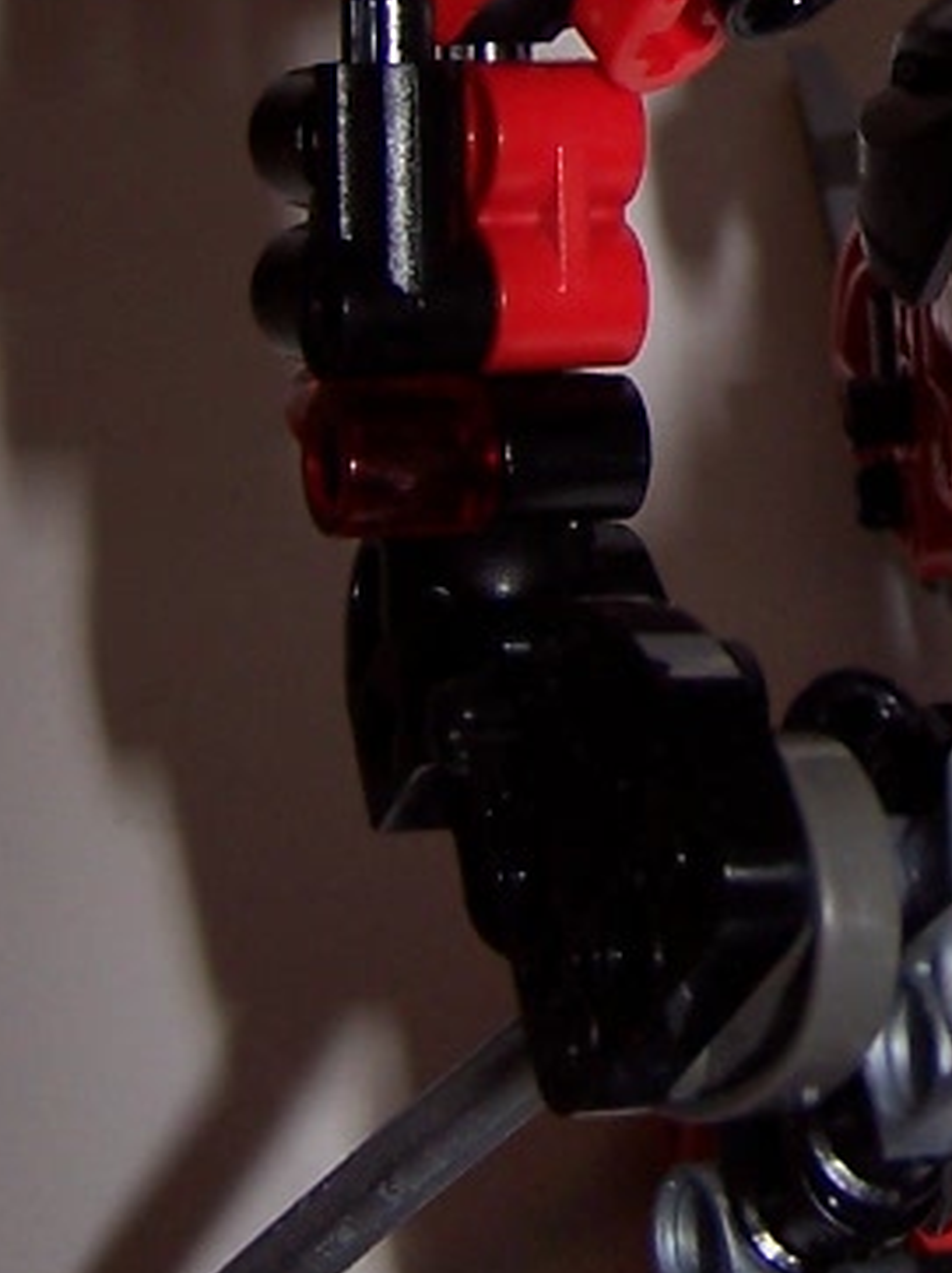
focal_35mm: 126
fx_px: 4626
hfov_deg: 11.4
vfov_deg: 15.2
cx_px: 1328
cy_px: -137
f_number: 2.8
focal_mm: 6.3
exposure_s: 1/60
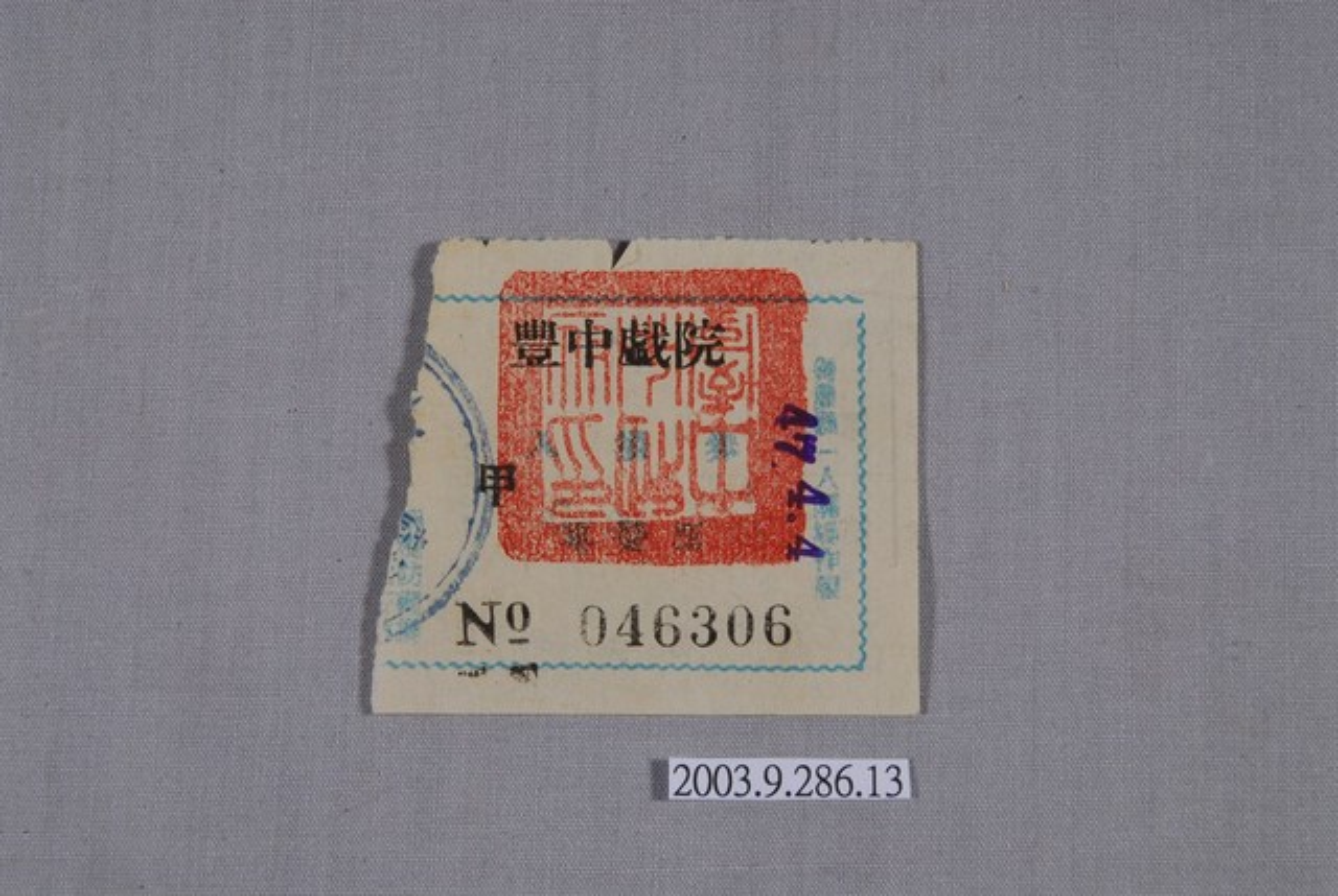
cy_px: 448
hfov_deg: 19.4
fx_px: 3909
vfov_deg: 13.1
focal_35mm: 105
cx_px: 669
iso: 100
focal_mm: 70
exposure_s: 1/100
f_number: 20
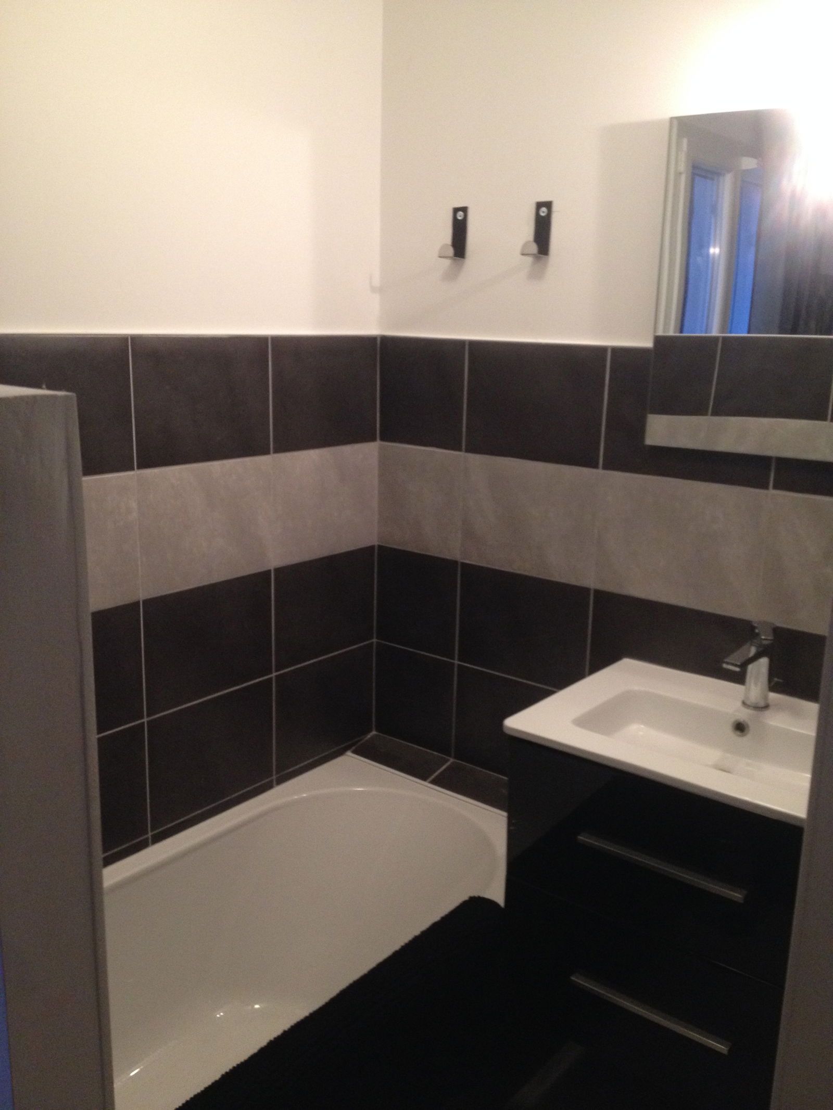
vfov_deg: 52.6
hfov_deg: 40.7
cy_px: 555
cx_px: 416
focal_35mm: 35
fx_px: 1123
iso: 250
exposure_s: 1/20
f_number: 2.4
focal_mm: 4.28
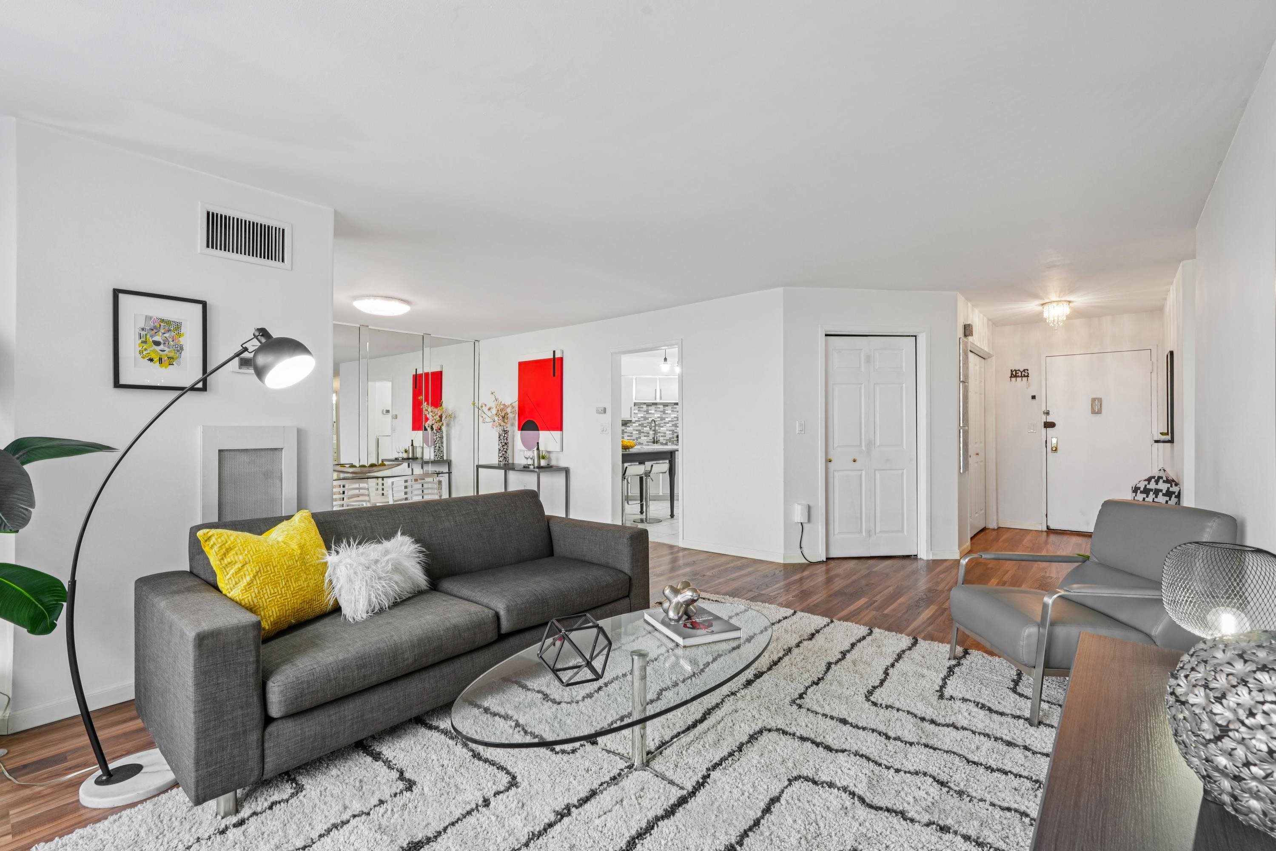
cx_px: 638
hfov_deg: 95.0
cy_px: 426
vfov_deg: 72.1
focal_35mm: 16
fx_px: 585
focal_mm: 16.5
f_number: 10
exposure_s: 1/10
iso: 400
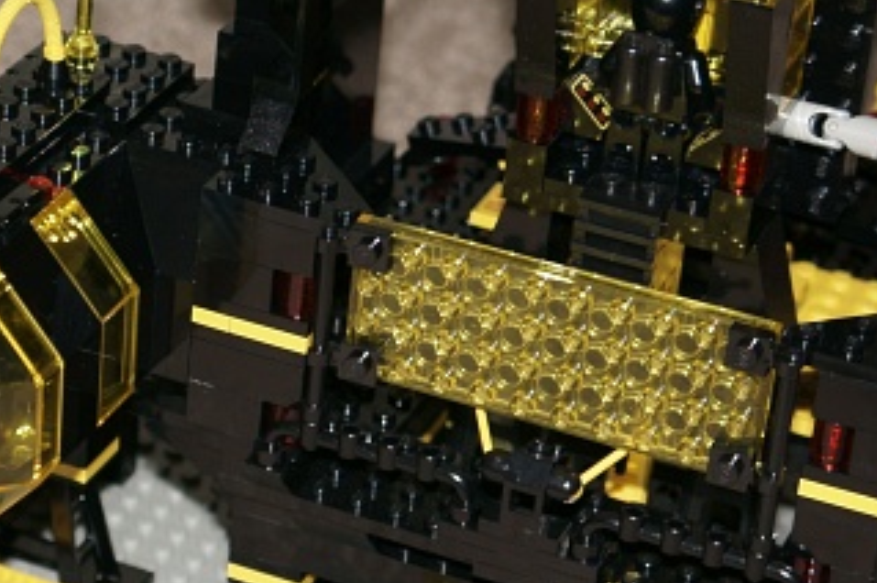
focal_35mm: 135
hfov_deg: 15.0
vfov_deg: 10.1
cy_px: 382
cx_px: 27
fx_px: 3285
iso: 100
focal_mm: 28
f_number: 4
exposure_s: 1/60
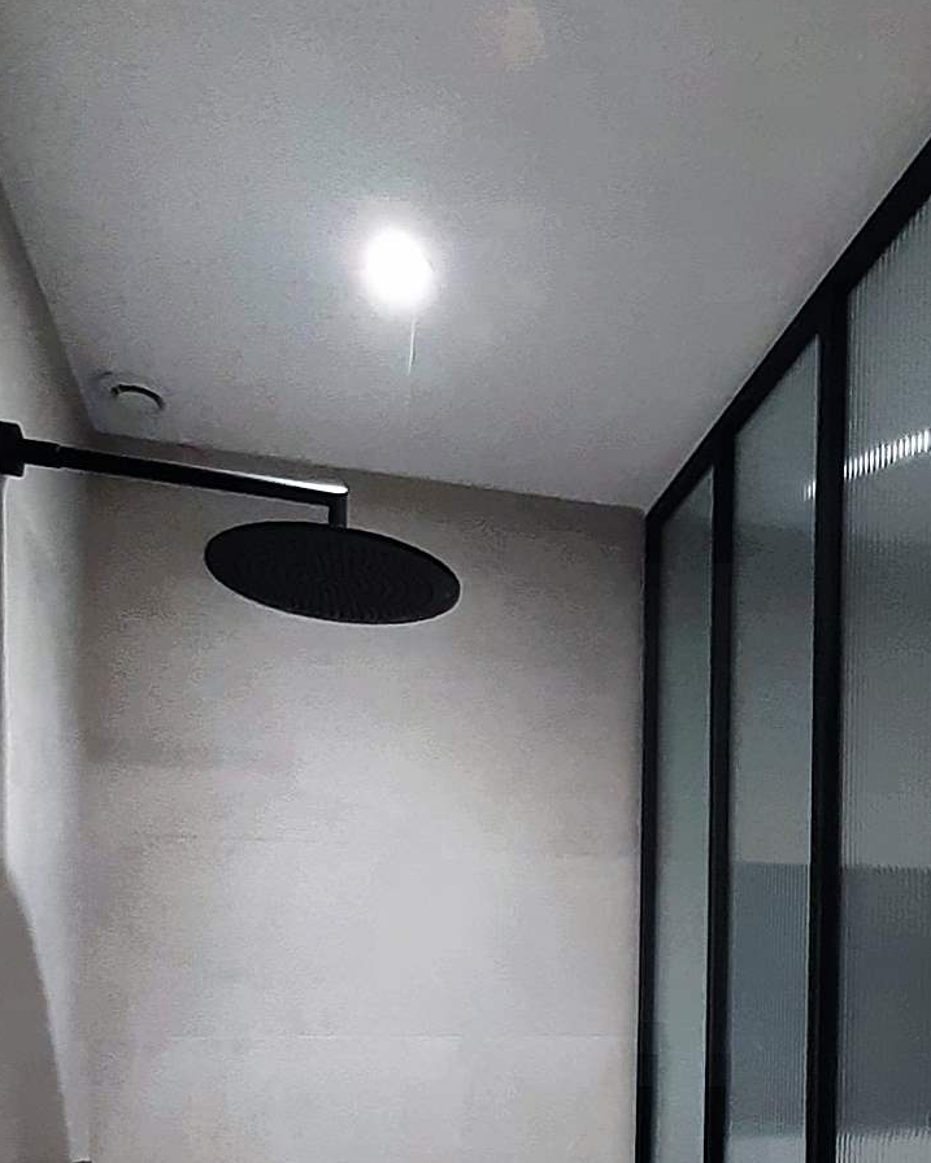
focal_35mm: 29
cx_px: 556
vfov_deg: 54.1
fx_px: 999
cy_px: 1010
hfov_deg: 49.7
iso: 160
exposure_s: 1/33
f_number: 2.2
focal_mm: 1.13
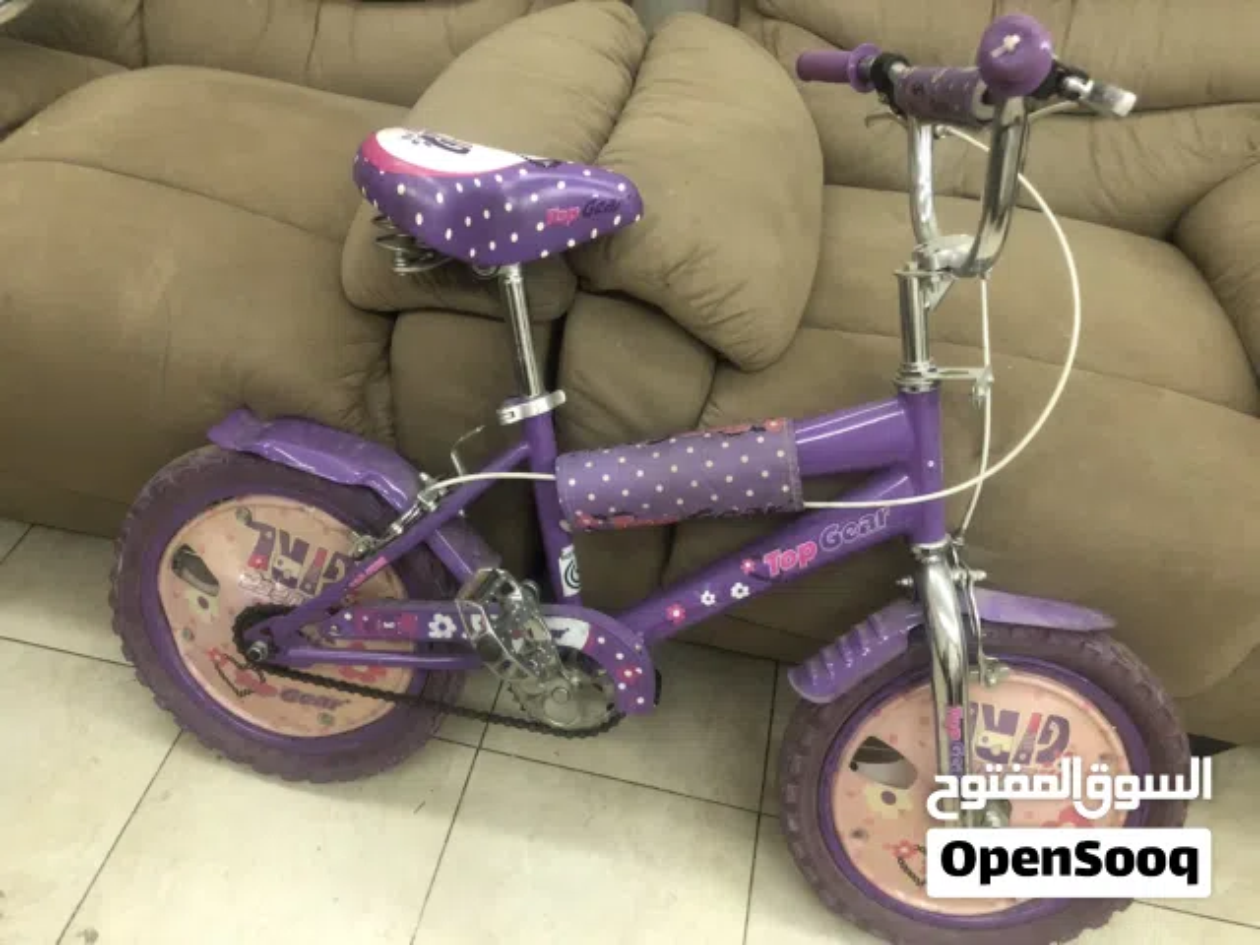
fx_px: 1019
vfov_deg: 49.7
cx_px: 630
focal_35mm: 28
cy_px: 472
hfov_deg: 63.4
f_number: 1.8
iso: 80
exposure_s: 1/5
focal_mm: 4
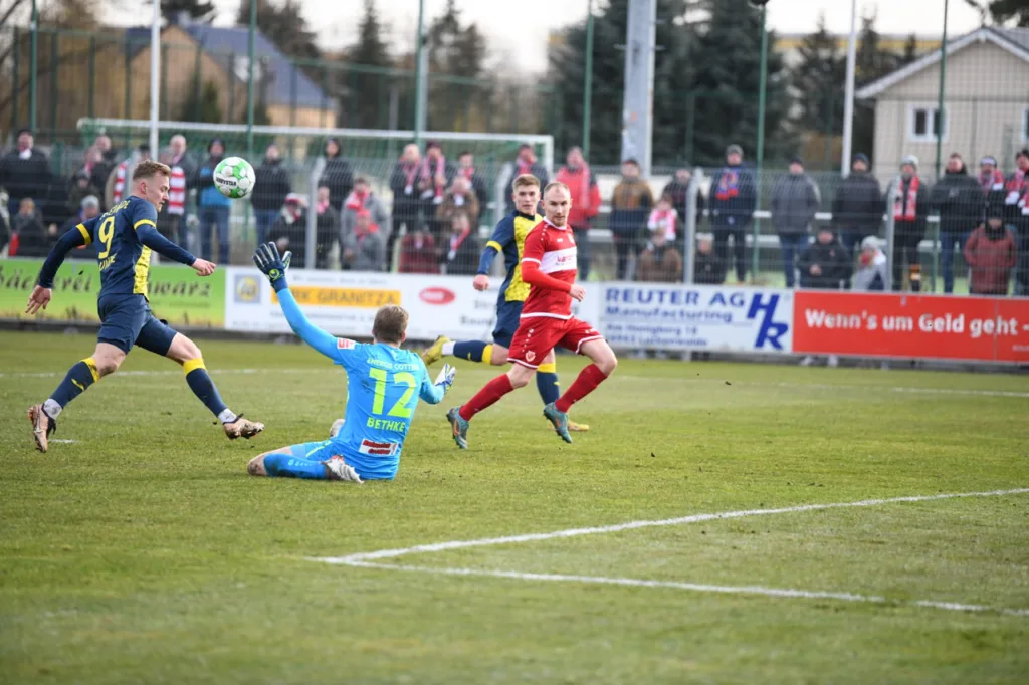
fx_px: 5715
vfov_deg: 6.9
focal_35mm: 200
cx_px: 514
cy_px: 342
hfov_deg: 10.3
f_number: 2.8
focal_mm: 200
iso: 1000
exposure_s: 1/2500
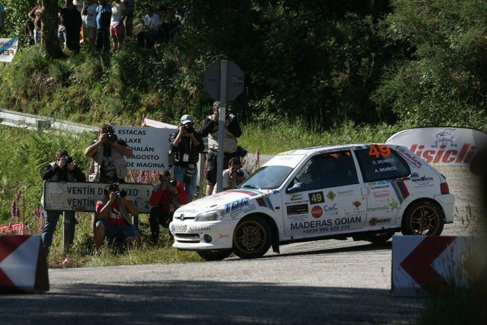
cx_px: 244
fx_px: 3111
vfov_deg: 6.0
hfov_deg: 8.9
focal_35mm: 230
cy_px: 162
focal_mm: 230
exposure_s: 1/1600
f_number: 8
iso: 800
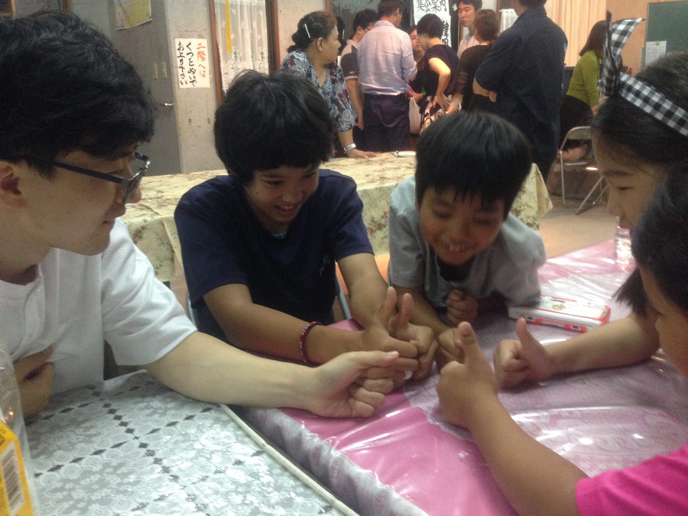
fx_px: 656
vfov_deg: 42.9
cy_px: 258
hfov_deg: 55.4
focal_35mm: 33
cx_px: 344
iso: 320
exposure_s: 1/20
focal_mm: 4.12
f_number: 2.4
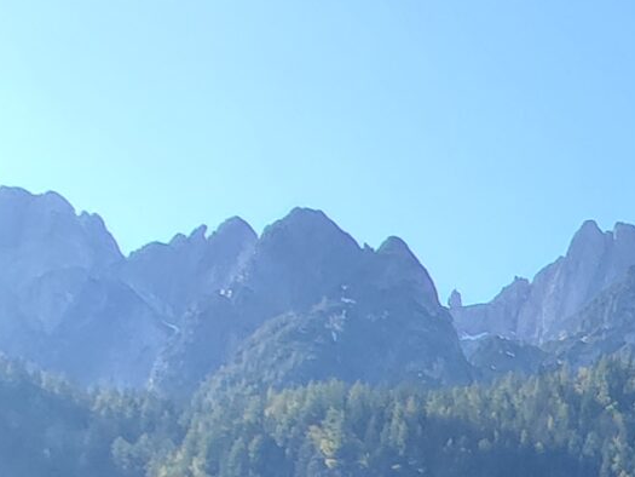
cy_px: 1079
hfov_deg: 16.0
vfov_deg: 14.2
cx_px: 1425
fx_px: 1431
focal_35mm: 78
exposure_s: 1/640
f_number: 2.2
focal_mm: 1.65
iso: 50
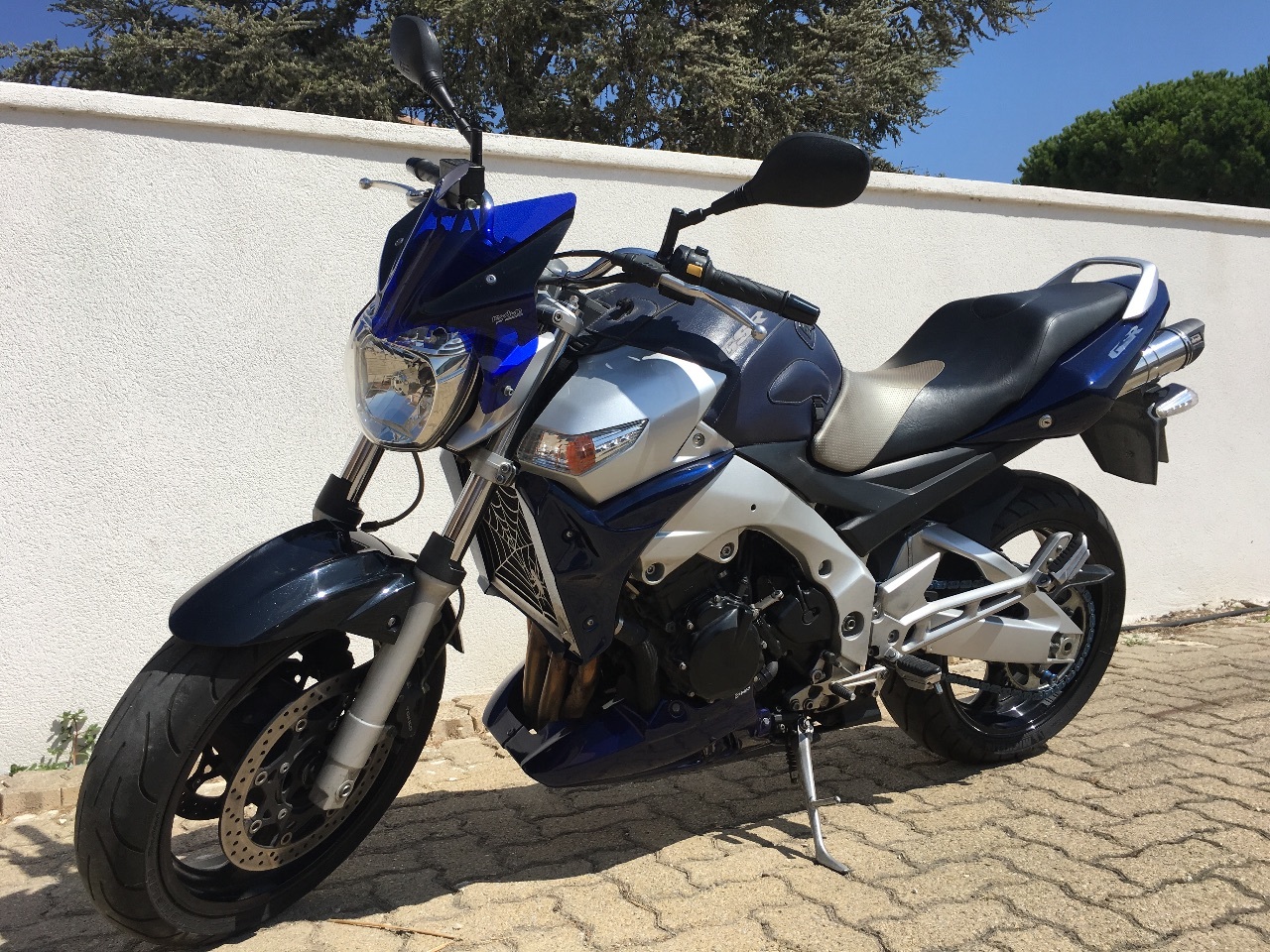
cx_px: 635
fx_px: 1064
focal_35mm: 29
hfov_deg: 61.7
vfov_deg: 48.2
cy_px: 476
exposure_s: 1/2481
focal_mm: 4.15
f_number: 2.2
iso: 25
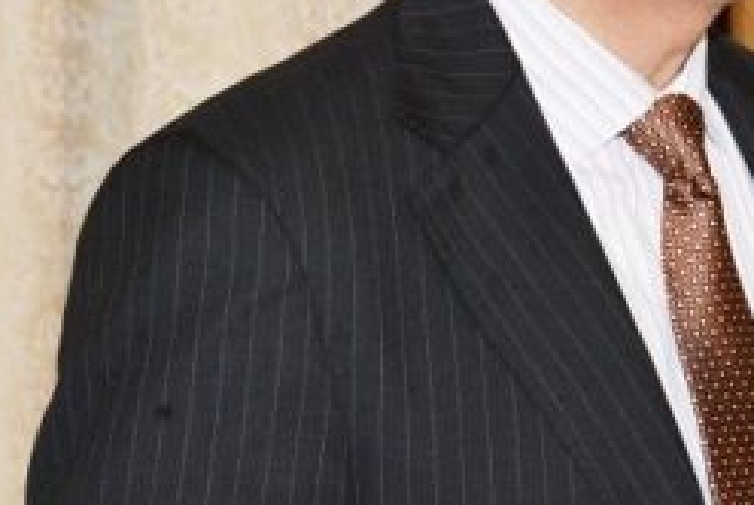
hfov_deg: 6.8
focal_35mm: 300
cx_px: 663
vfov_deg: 4.6
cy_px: 15
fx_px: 6291
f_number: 10
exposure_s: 1/60
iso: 3200
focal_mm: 92
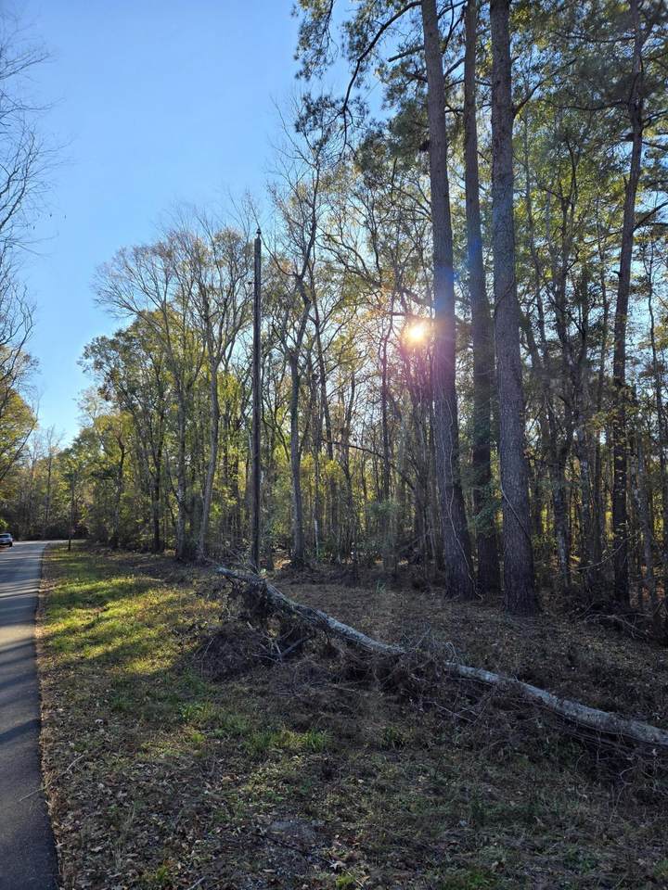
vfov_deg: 73.9
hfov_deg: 58.9
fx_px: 592
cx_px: 334
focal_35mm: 23
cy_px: 445
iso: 25
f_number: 1.8
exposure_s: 1/688
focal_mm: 5.4
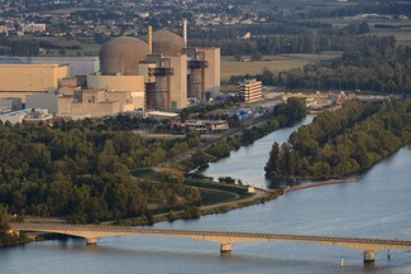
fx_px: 2878
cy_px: 112
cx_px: 177
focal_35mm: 252
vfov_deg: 5.5
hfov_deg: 8.2
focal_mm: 195
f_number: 6.3
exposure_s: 1/200
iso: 200
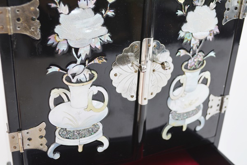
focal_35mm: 48
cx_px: 124
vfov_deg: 28.1
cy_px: 82
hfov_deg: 41.1
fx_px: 329
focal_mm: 32
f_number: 5.6
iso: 280
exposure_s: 1/125
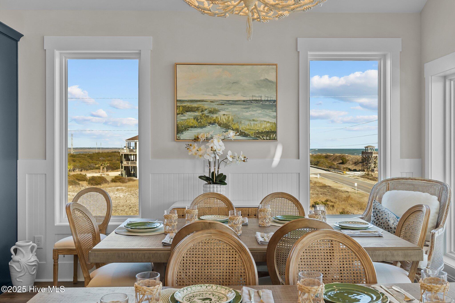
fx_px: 392
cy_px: 152
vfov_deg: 42.3
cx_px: 228
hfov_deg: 60.3
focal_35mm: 31
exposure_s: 1/25
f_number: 8
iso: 200
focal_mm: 21
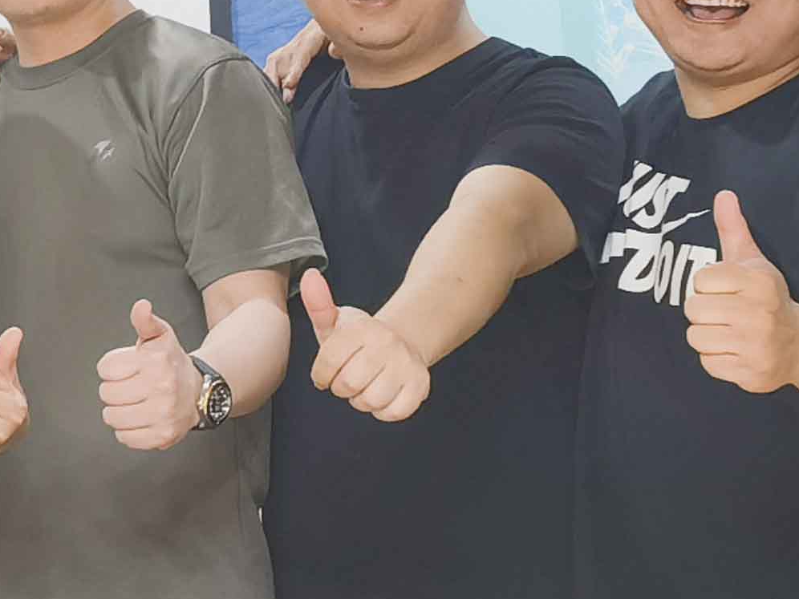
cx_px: -558
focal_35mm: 144
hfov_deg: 12.7
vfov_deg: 10.0
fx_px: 3324
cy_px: -249
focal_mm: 6.67
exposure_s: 1/50
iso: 125
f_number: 1.9
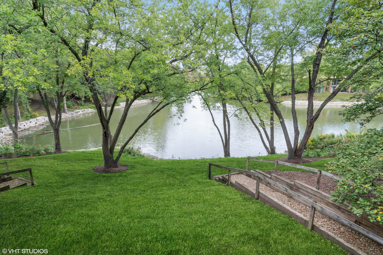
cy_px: 128
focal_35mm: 18
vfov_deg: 67.4
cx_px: 192
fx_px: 191
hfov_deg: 90.0
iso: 320
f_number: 8
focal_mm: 12
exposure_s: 1/60
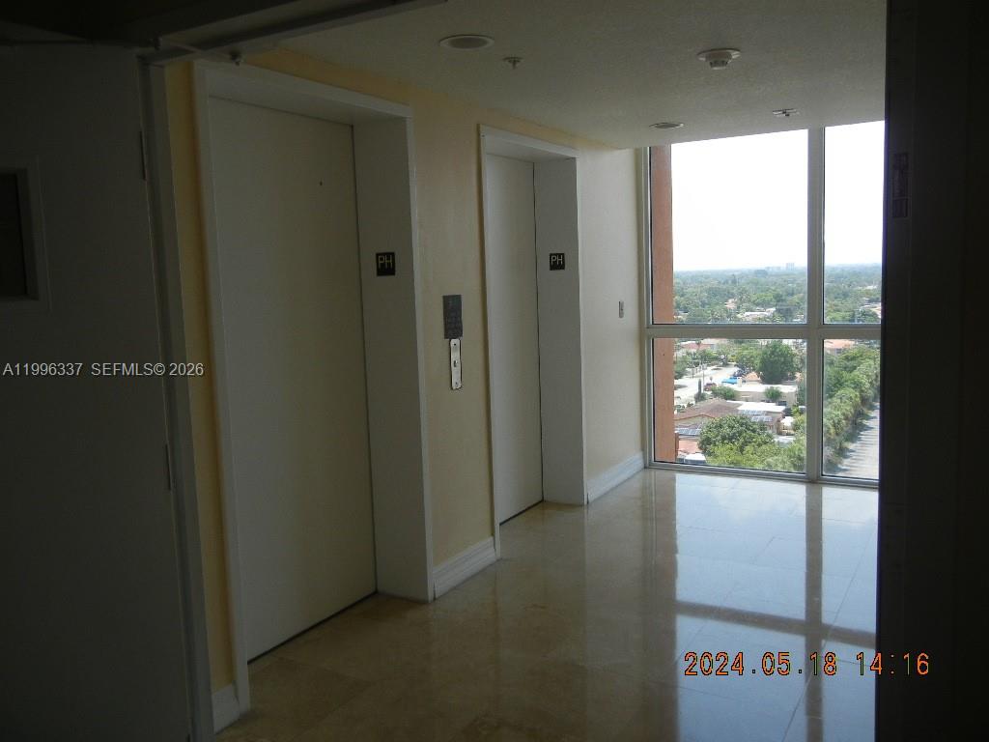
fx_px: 857
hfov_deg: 60.0
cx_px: 494
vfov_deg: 46.8
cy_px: 371
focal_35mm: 30
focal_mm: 5.4
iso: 160
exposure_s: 1/310
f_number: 3.5
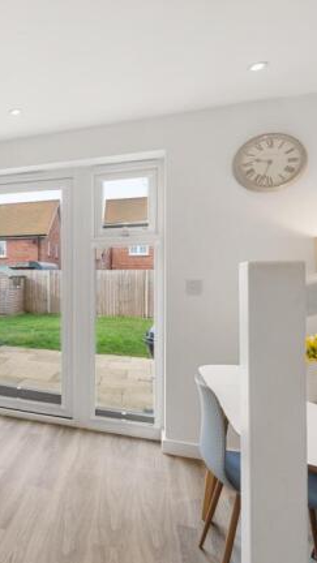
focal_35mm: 27
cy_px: 283
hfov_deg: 34.8
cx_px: -57
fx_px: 403
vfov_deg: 69.9
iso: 320
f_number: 8
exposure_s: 1/1.67
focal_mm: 17
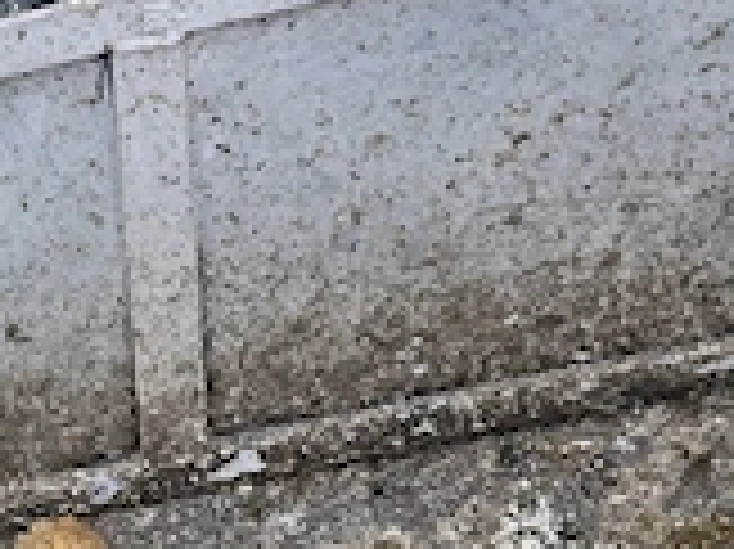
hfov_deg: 11.0
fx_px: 2988
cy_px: 1125
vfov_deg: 9.7
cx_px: -1225
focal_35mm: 141
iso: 50
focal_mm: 6.3
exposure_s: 1/180
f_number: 1.7
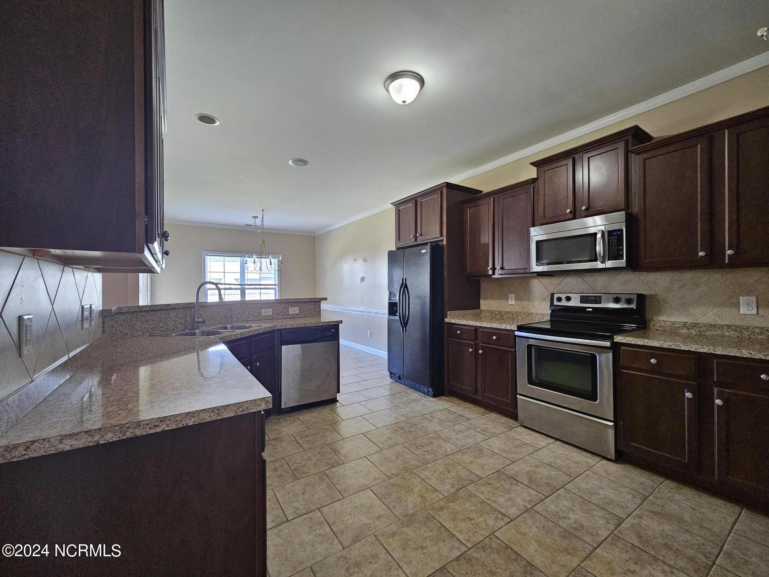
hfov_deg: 106.2
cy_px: 288
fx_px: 289
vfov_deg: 89.9
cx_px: 384
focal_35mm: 13
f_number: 2.2
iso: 320
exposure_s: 1/60
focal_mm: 2.2
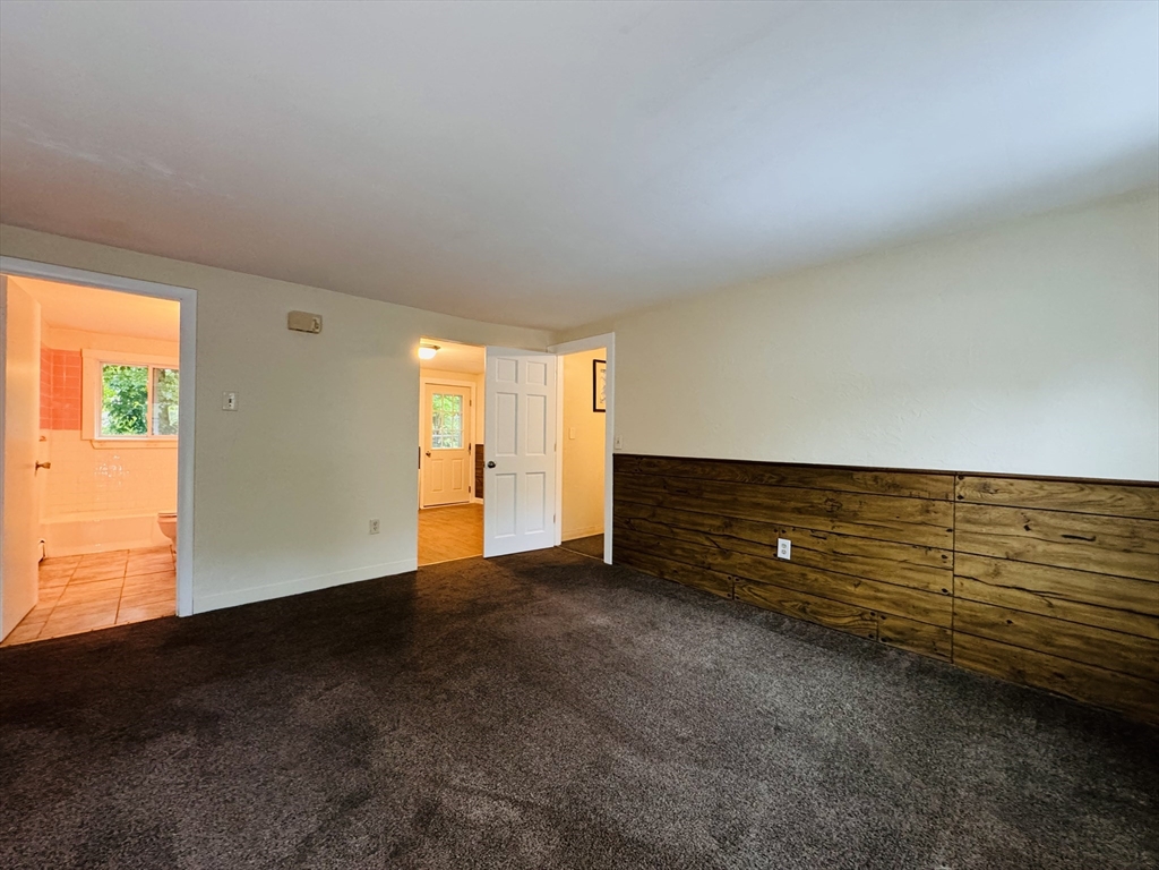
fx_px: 469
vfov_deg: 85.7
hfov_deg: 102.1
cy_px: 435
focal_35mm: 14
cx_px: 580
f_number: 2.2
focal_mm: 2.22
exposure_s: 1/60
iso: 640
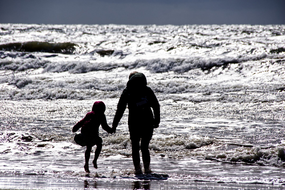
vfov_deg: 3.1
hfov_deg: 4.6
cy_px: 95
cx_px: 142
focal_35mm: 450
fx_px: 3562
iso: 400
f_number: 11
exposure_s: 1/800
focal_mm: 300
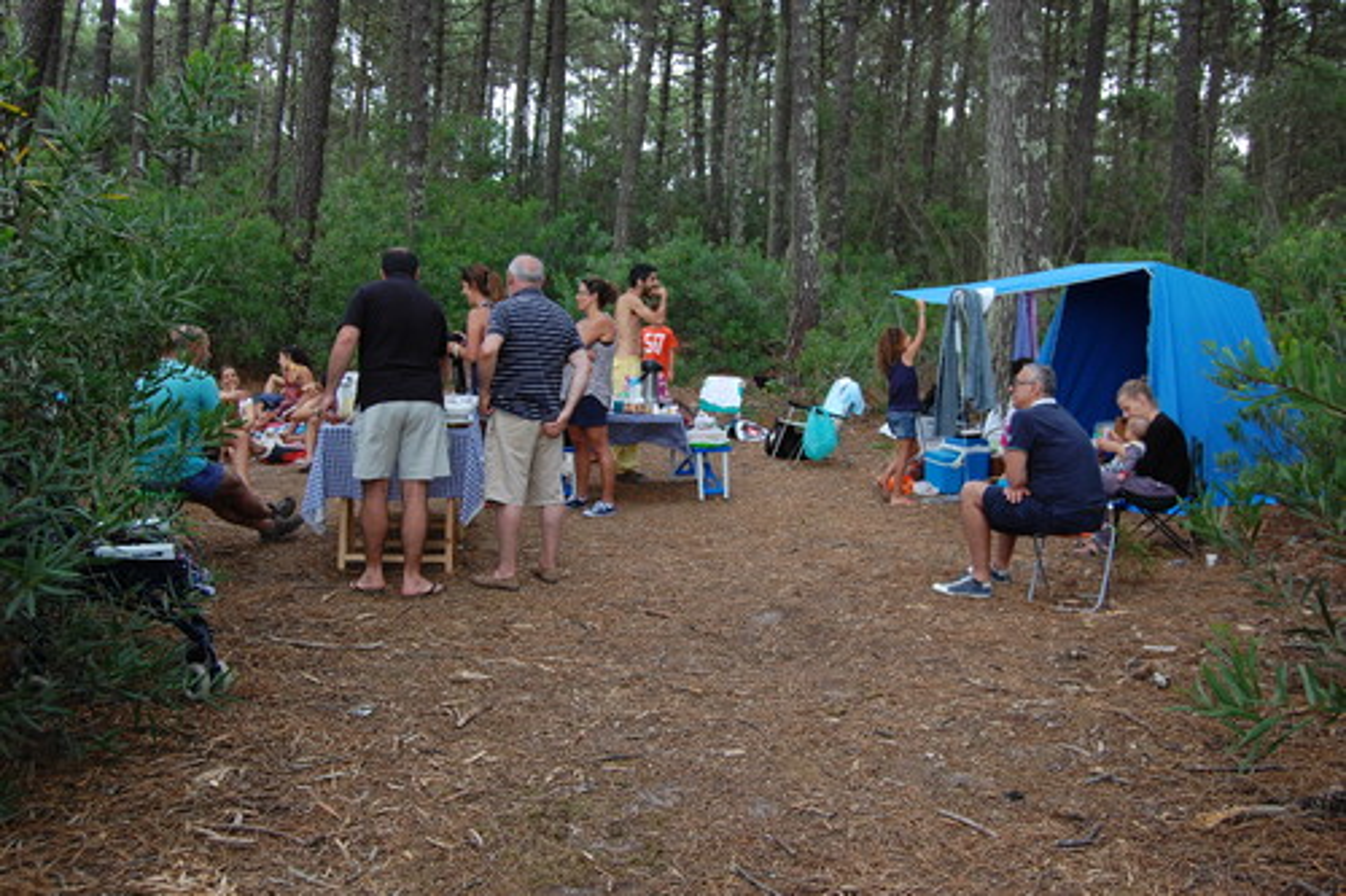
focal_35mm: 33
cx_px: 673
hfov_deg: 57.2
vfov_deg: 39.9
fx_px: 1233
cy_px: 448
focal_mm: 22
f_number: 5
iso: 400
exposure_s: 1/100
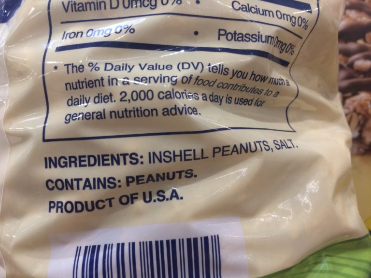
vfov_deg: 48.2
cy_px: 139
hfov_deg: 61.7
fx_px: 311
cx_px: 186
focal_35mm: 29
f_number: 2.2
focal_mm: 4.15
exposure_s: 1/30
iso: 100
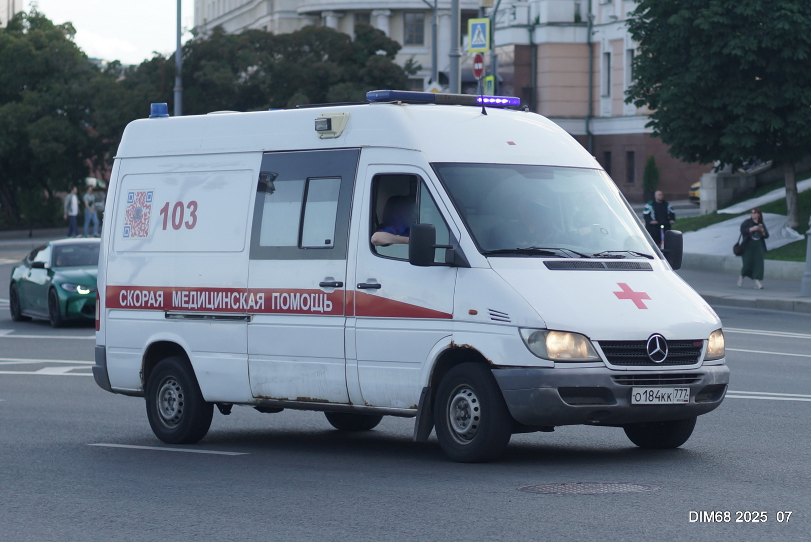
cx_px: 406
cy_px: 271
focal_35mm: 50
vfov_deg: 27.0
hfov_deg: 39.6
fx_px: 1127
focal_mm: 50
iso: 100
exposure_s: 1/1000
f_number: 2
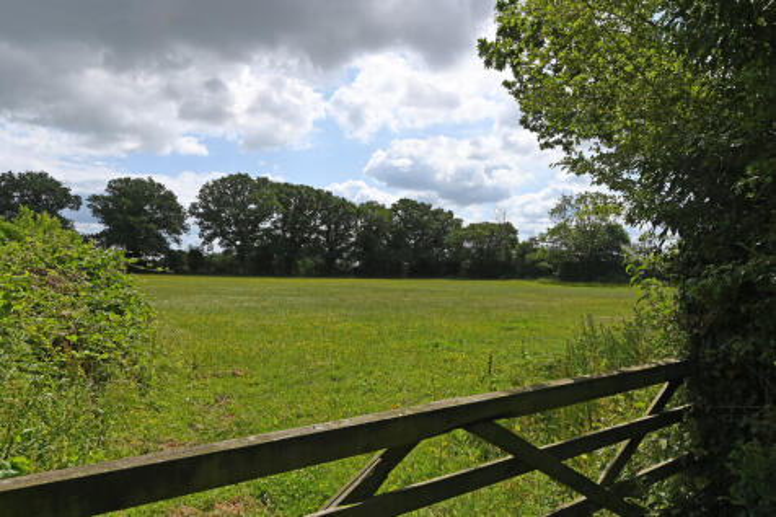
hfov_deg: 76.1
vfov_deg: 55.1
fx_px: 496
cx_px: 388
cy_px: 258
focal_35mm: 23
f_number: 11
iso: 320
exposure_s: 1/500
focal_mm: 23
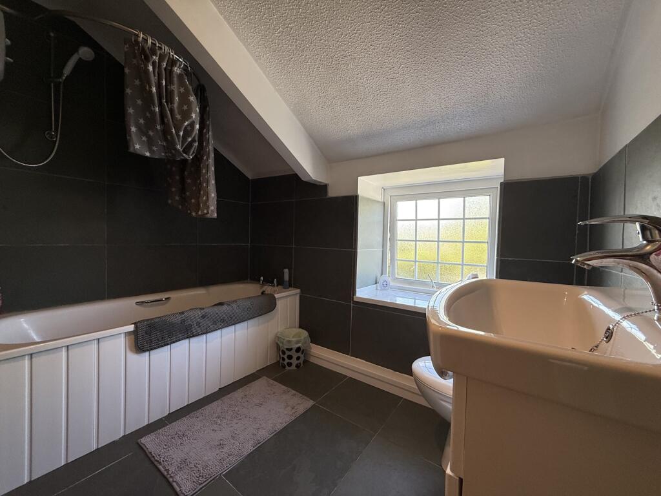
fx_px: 267
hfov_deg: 102.1
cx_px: 330
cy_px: 248
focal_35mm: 14
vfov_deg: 85.7
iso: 125
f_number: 2.2
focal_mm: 2.22
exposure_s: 1/99
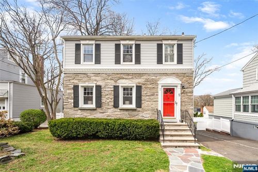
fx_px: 122
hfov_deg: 93.3
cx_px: 129
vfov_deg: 70.4
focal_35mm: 17
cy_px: 86
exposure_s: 1/200
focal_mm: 17
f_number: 8
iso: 100
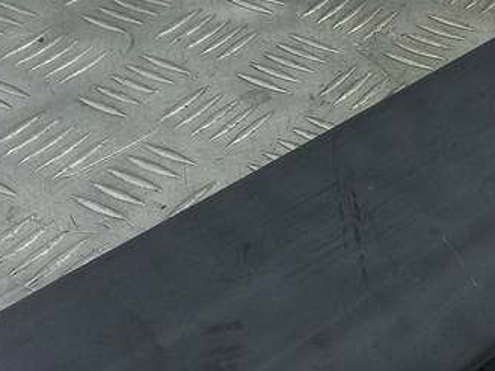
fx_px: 1115
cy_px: 83
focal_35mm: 78
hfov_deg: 22.8
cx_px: 610
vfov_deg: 18.7
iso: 64
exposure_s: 1/50
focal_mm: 4.6
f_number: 1.8
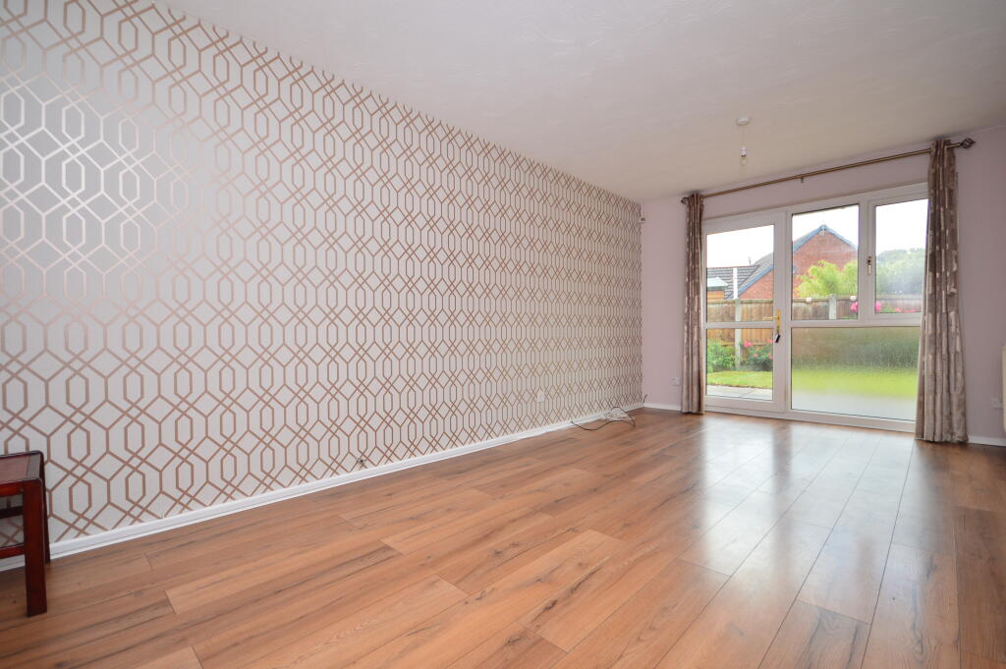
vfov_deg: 77.2
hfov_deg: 100.4
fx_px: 419
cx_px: 503
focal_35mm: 15
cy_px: 334
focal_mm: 10
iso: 280
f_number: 5
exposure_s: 1/100
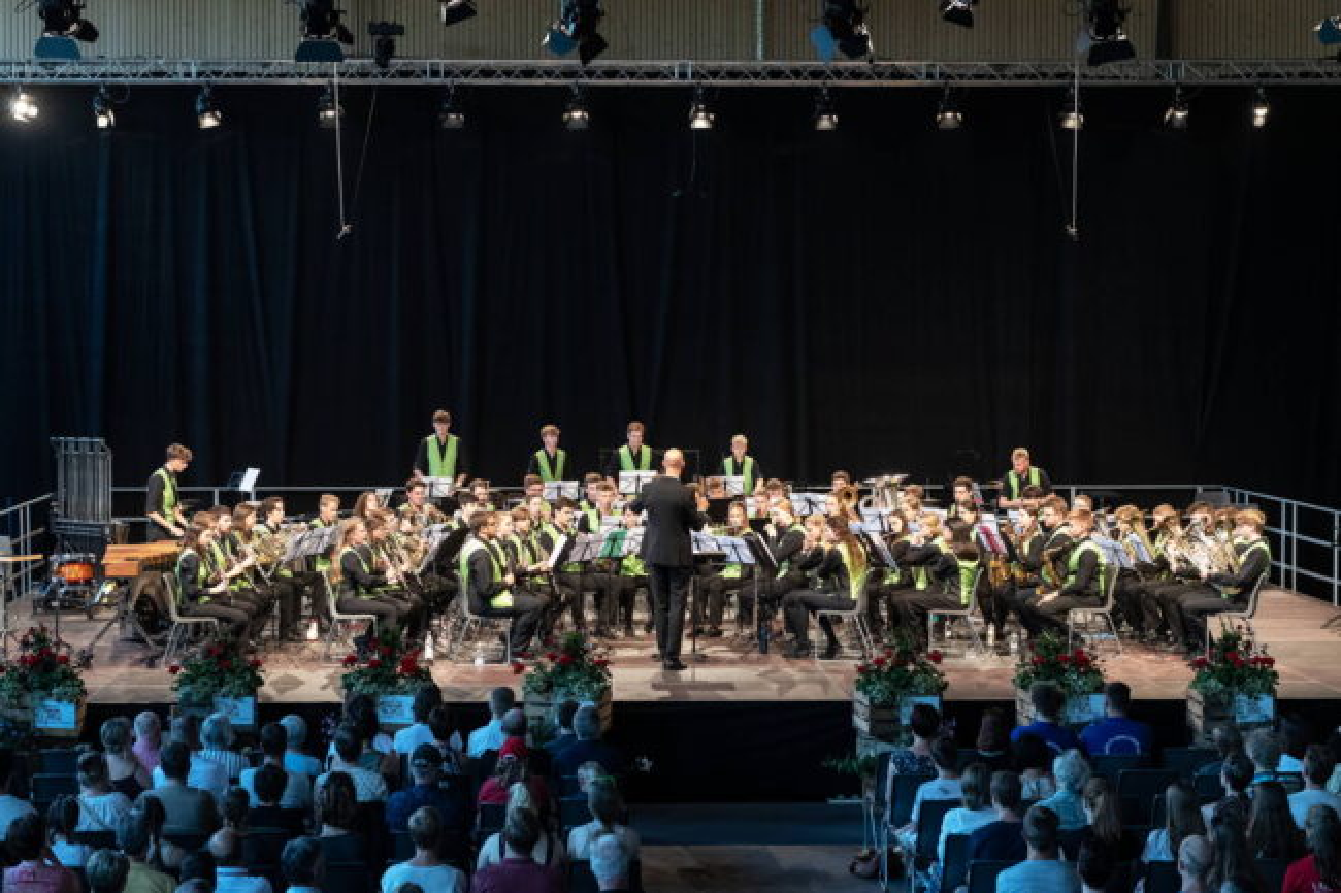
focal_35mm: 70
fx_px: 2607
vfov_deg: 19.4
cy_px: 446
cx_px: 670
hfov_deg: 28.9
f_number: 6.7
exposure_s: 1/90
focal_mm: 70
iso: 4000
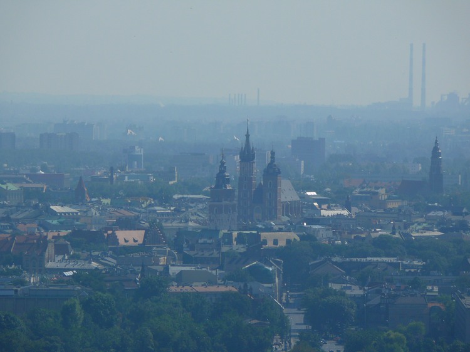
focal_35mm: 420
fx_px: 5701
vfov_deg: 3.5
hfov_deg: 4.7
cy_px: 176
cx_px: 235
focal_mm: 88.8
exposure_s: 1/400
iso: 100
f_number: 5.6
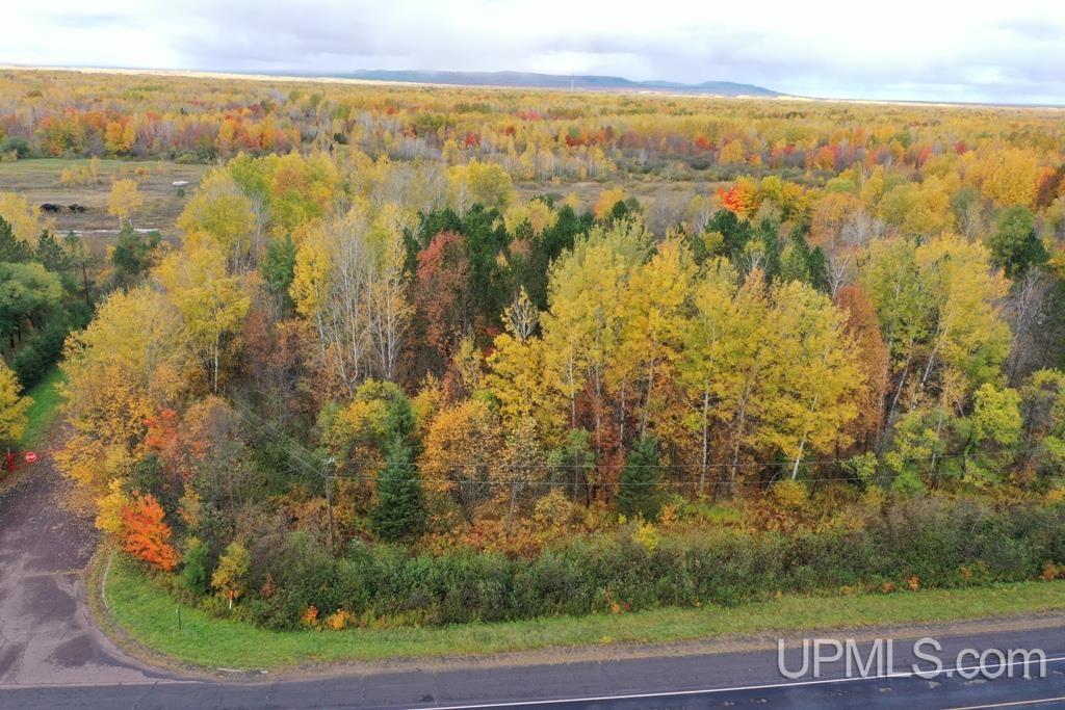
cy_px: 355
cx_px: 532
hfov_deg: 65.5
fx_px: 828
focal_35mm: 28
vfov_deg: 46.4
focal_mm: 10.26
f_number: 4.5
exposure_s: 1/160
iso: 100
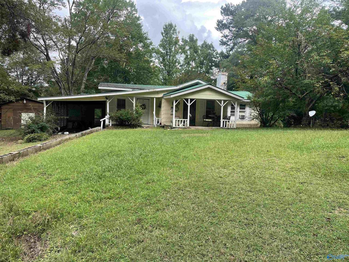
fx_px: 262
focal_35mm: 26
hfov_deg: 67.3
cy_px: 131
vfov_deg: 53.1
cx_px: 174
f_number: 1.6
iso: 32
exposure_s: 1/868
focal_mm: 4.2
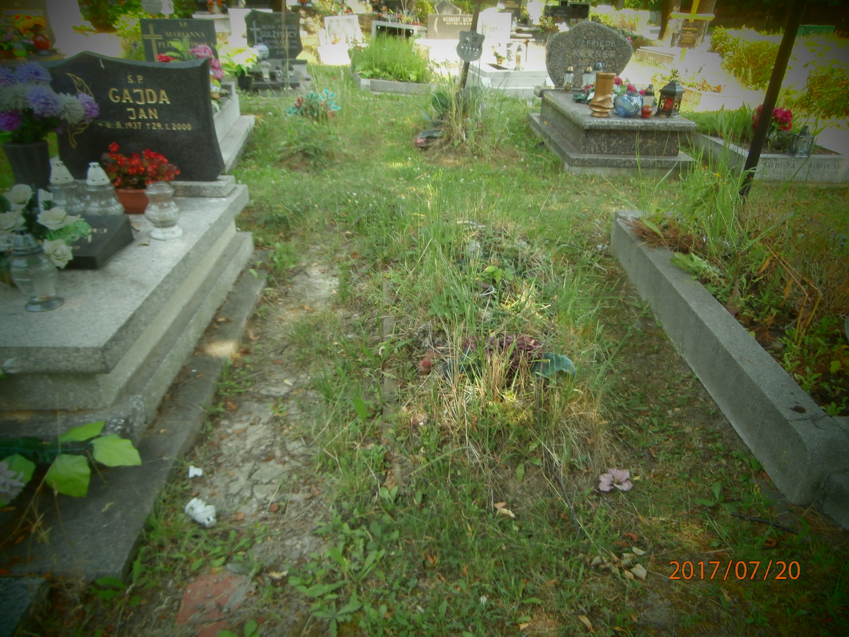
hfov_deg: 71.6
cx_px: 424
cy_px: 318
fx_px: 589
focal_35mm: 24
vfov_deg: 56.8
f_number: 3
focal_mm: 4.2
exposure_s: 1/80
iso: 100
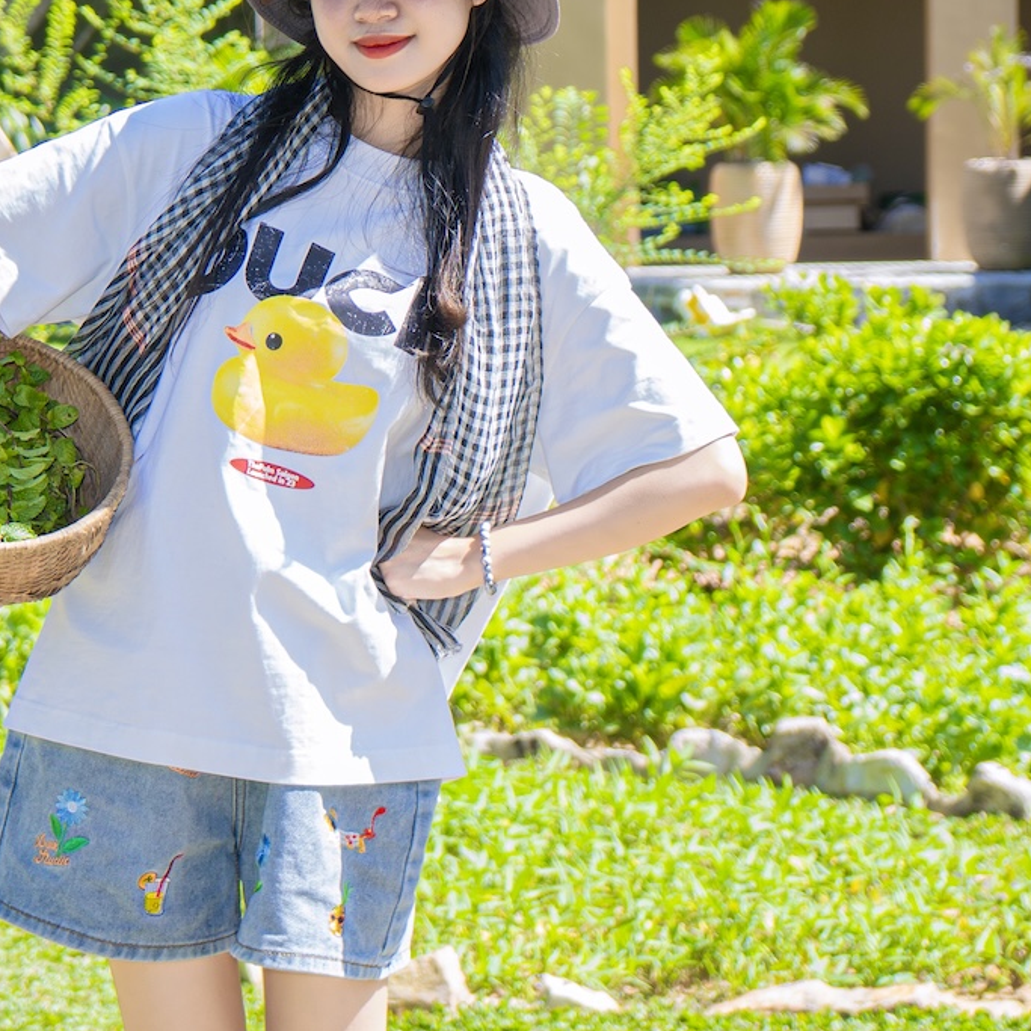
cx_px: 263
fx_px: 5432
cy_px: 228
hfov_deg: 10.8
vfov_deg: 10.8
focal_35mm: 161
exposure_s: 1/160
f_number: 4
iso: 50
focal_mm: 45
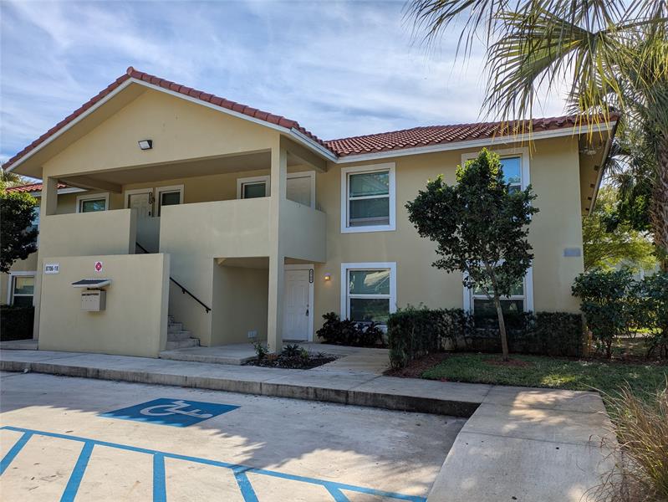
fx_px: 483
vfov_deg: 54.9
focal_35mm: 25
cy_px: 251
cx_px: 334
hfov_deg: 69.4
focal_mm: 5.43
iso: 45
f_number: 1.89
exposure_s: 1/4444
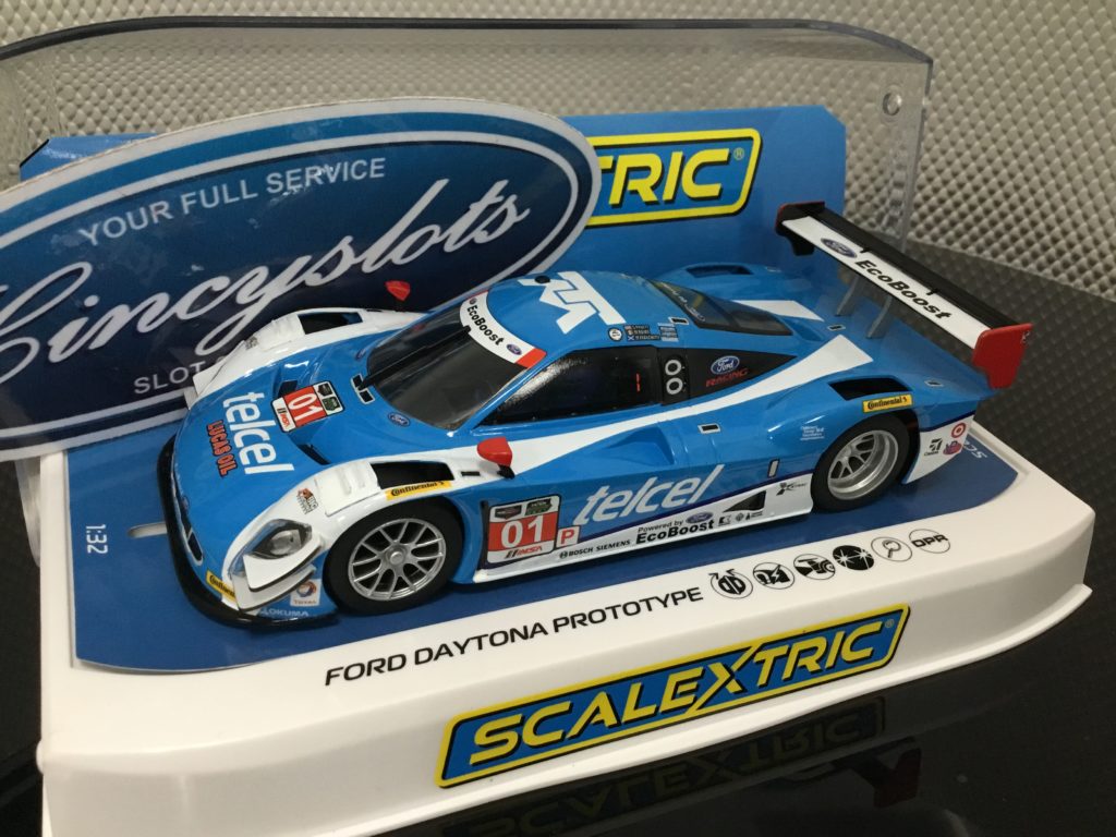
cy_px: 418
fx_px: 999
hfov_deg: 58.4
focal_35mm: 31
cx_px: 558
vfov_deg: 45.4
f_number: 2.4
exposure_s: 1/30
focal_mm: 3.3
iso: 160
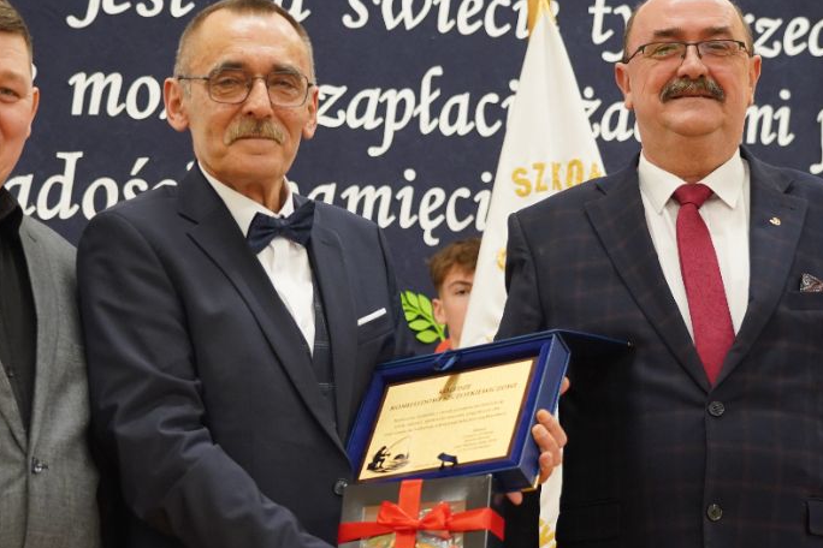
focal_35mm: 97
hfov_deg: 21.0
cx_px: 369
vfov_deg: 14.1
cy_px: 365
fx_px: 2217
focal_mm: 51
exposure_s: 1/125
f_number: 4
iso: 1600
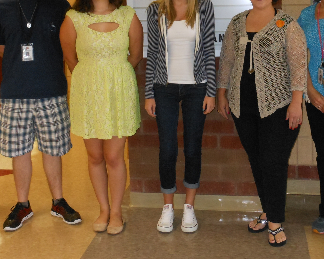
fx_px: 566
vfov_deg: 25.4
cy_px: 52
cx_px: 180
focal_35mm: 59
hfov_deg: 31.9
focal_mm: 5.9
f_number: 4
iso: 320
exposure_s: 1/25
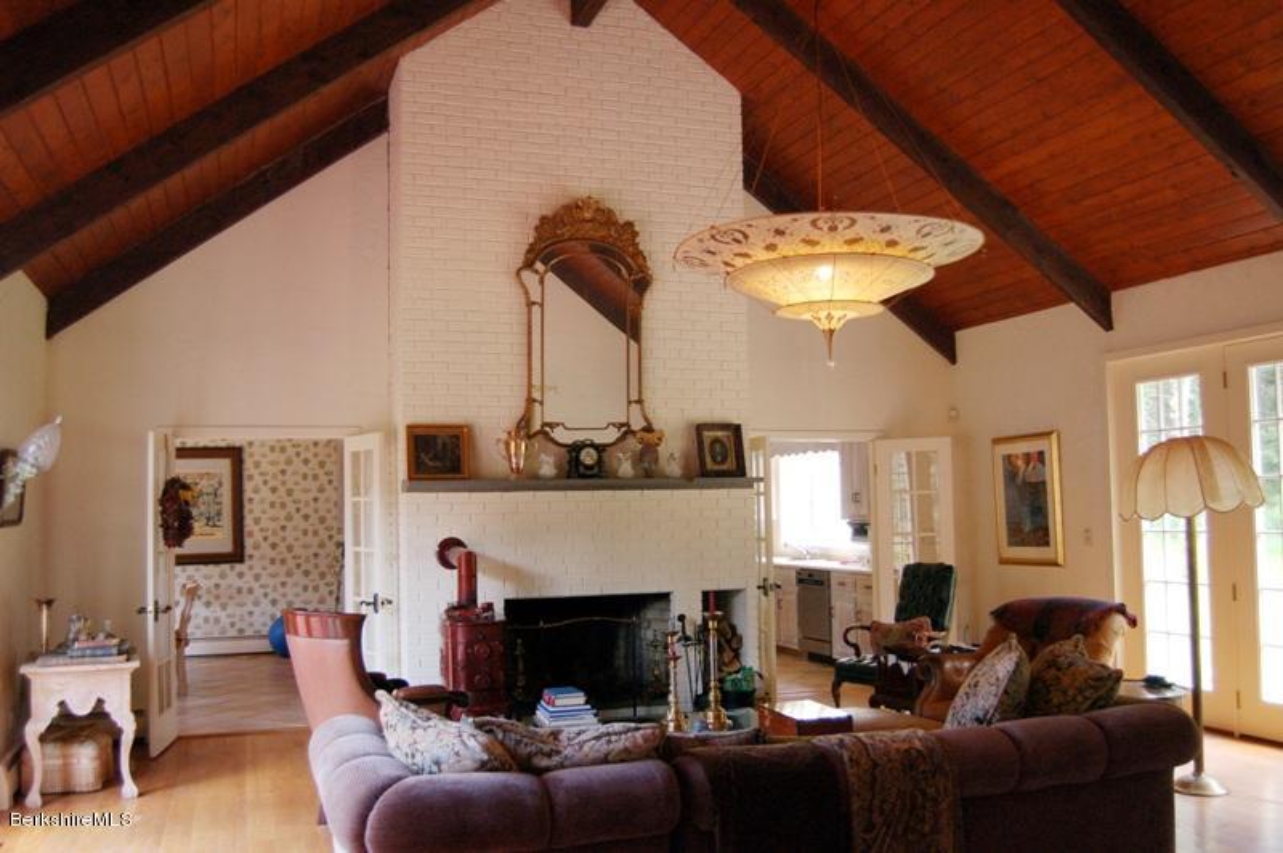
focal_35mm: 33
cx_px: 642
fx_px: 1175
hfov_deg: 57.3
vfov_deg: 39.9
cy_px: 426
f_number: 3.8
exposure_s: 1/125
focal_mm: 22
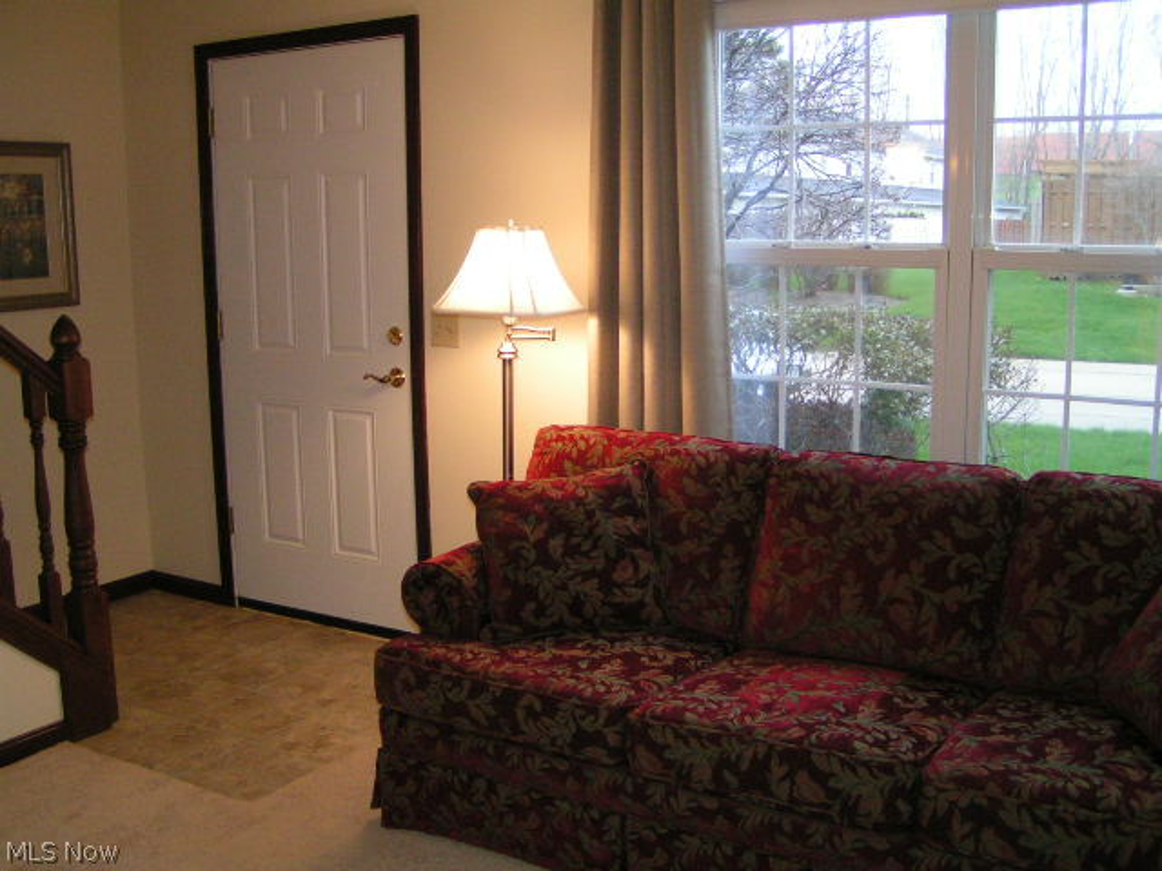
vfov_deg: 37.7
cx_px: 581
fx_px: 1276
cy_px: 436
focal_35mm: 38
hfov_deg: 49.0
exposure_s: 1/40
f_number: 2.8
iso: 200
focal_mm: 5.8
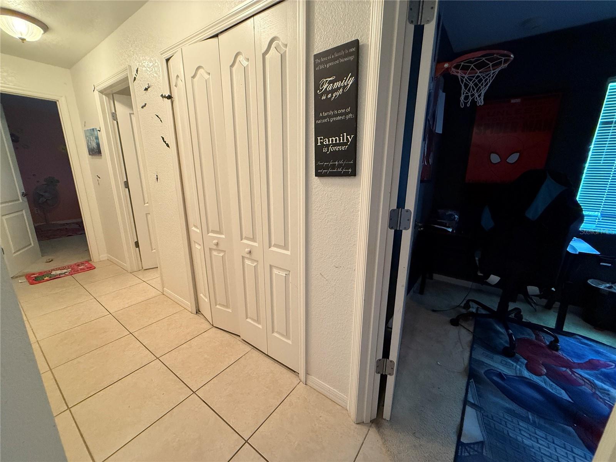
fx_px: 249
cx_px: 308
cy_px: 231
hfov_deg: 102.1
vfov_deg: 85.7
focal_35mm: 14
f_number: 2.2
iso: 500
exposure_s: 1/60
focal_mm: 2.22
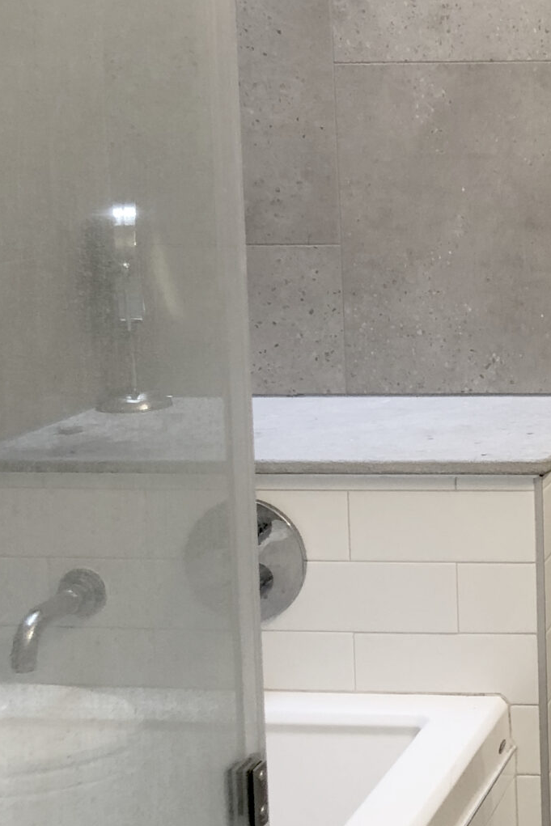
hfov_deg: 17.5
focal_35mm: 73
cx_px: 720
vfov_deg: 27.6
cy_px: 336
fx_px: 1675
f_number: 1.8
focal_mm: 3.99
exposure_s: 1/30
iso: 32
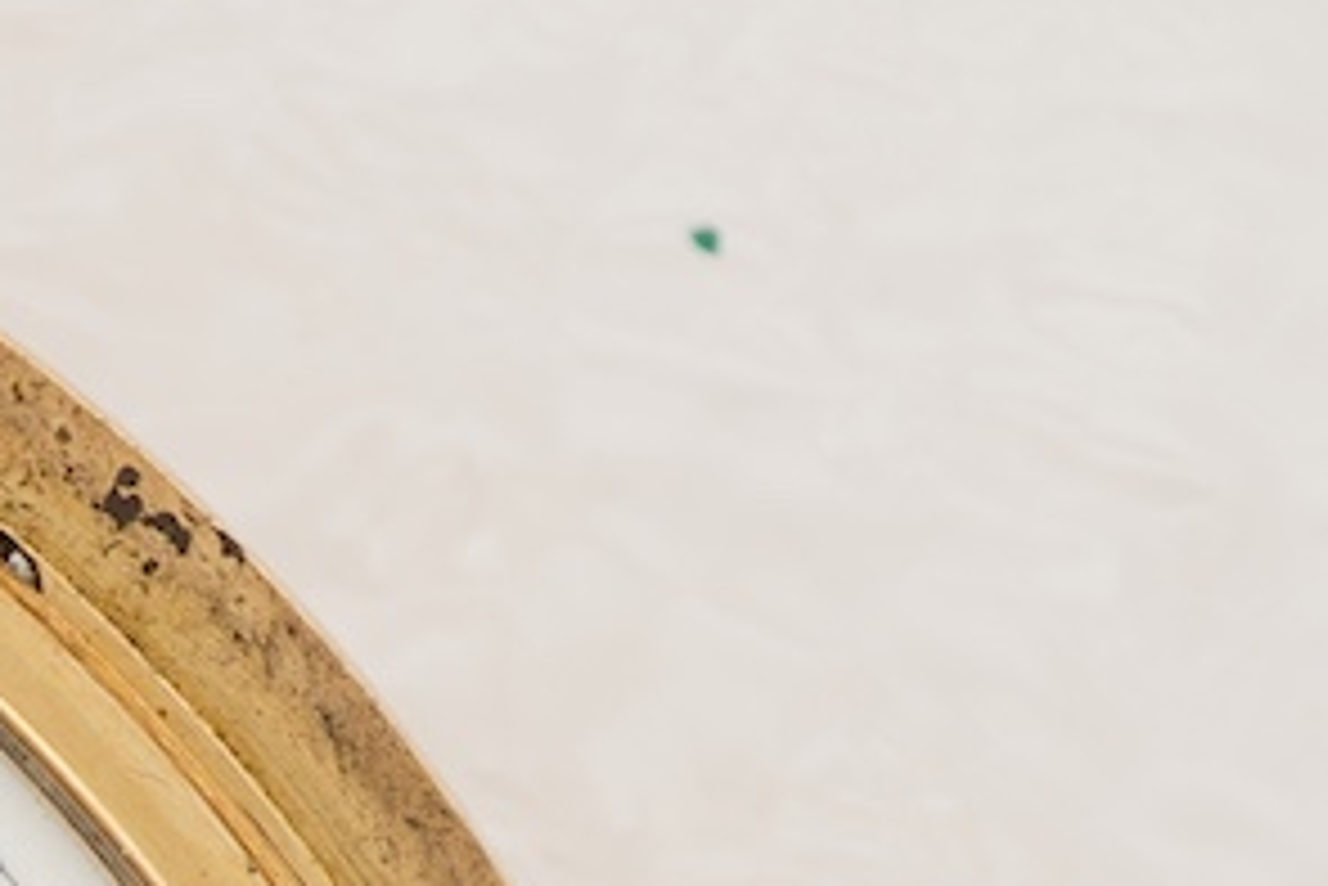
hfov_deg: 8.4
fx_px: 8857
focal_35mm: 240
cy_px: 1866
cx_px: -671
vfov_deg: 5.6
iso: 160
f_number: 22
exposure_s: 1/160
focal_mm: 30
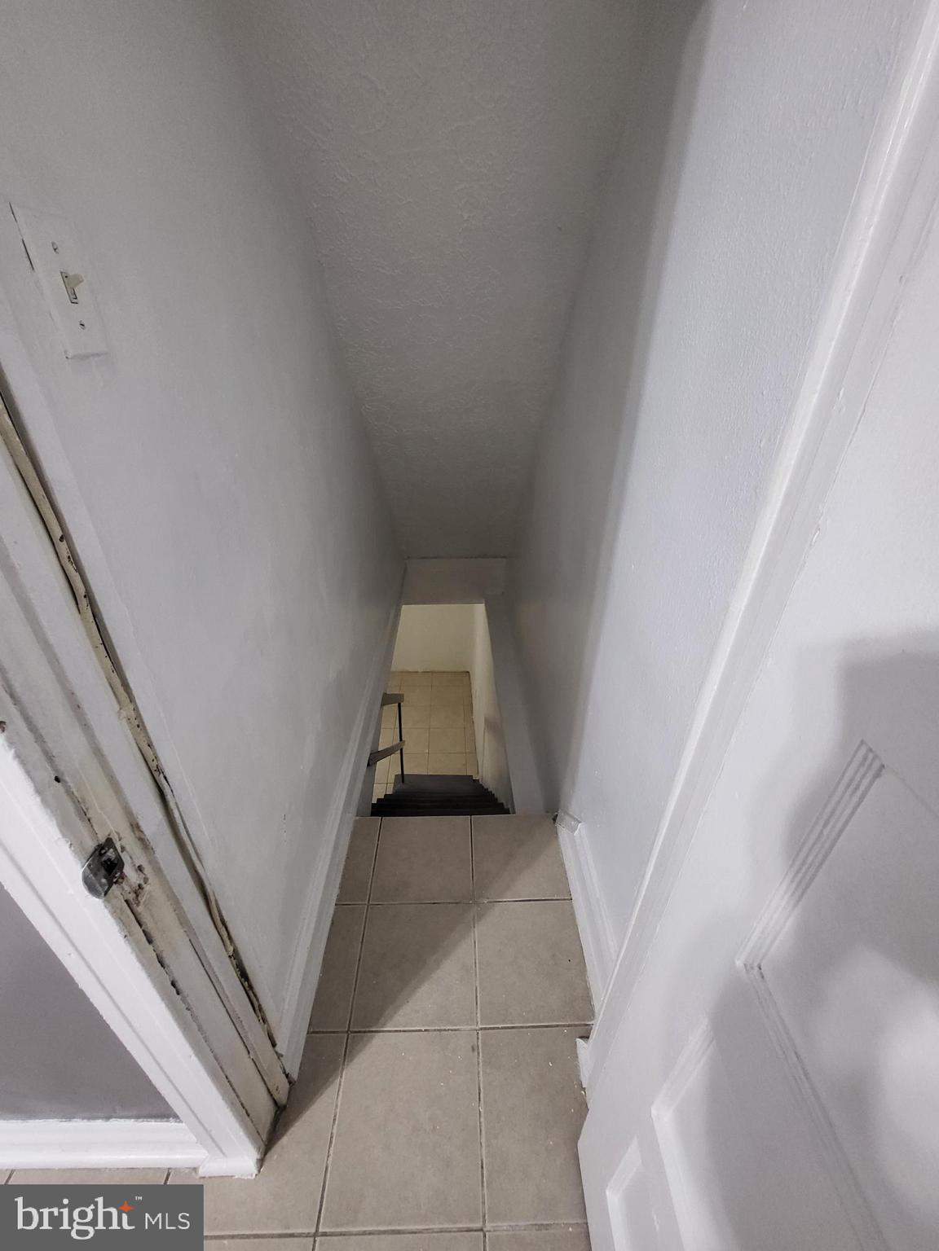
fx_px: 470
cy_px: 626
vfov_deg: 106.2
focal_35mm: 13
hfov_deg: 89.9
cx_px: 470
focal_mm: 1.74
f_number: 2.2
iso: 320
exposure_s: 1/40
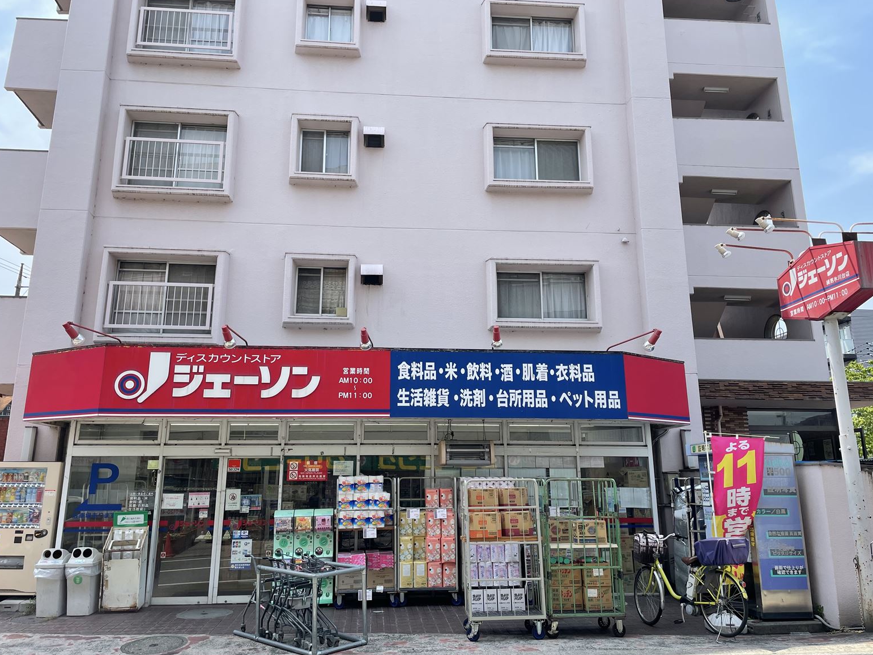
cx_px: 428
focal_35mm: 27
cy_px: 326
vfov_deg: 51.4
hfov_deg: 65.3
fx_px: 681
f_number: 1.6
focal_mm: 4.2
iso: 32
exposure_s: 1/1575
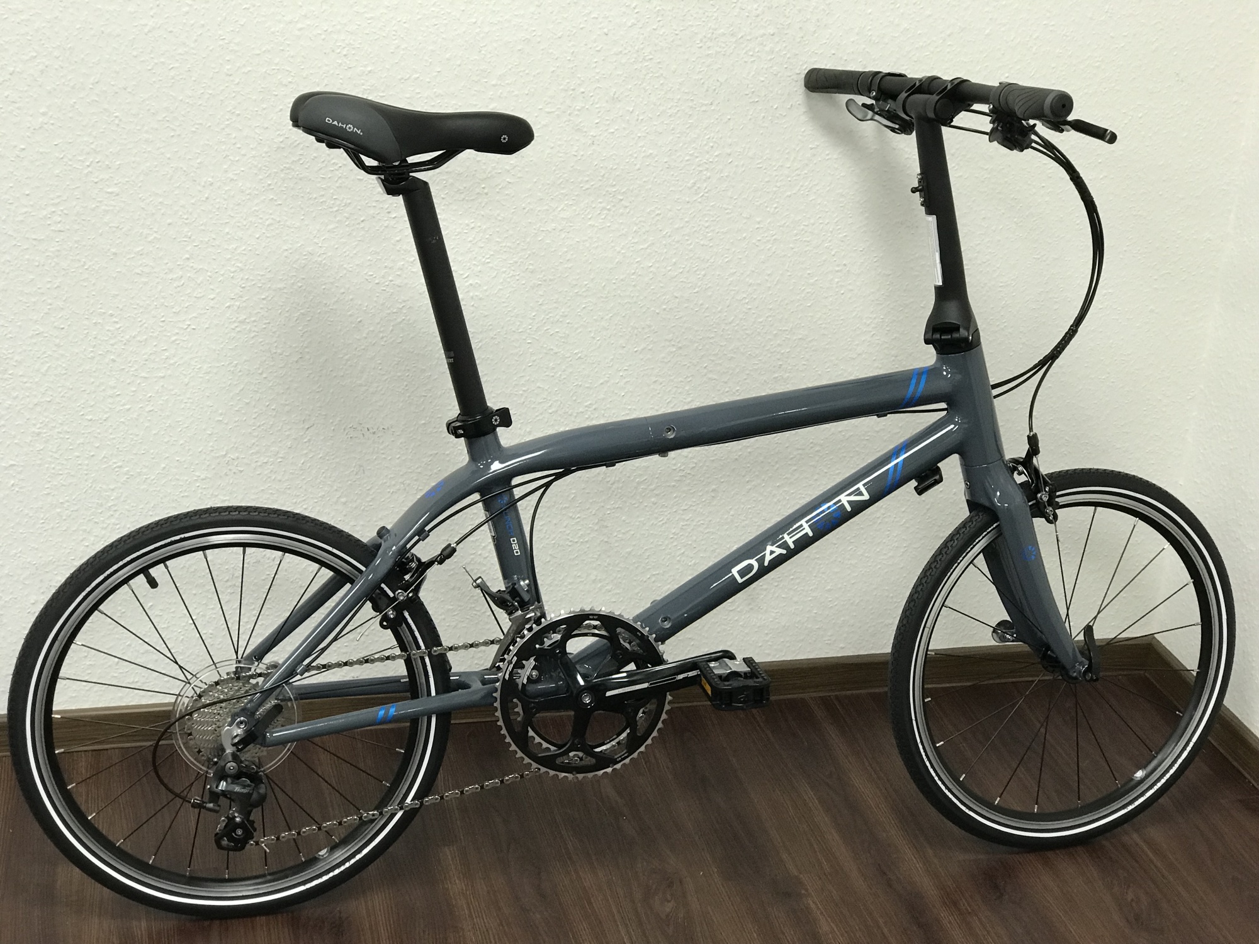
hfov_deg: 33.8
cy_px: 472
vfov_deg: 25.7
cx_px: 630
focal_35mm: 57
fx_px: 2073
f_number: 2.8
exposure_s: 1/50
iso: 100
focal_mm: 6.6
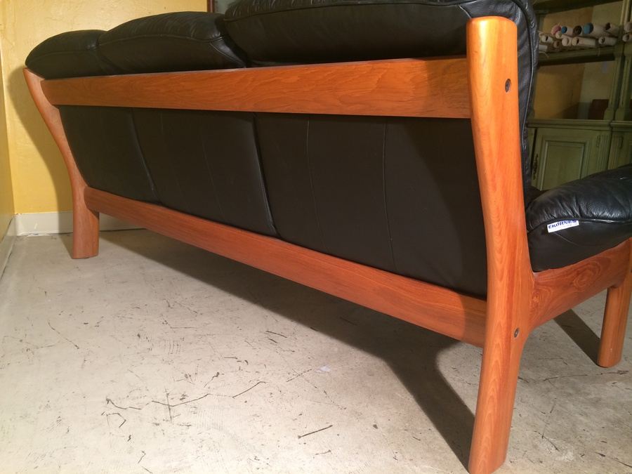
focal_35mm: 30
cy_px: 237
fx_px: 548
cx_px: 316
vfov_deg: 46.8
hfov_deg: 60.0
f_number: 2.2
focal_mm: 4.12
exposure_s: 1/30
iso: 80
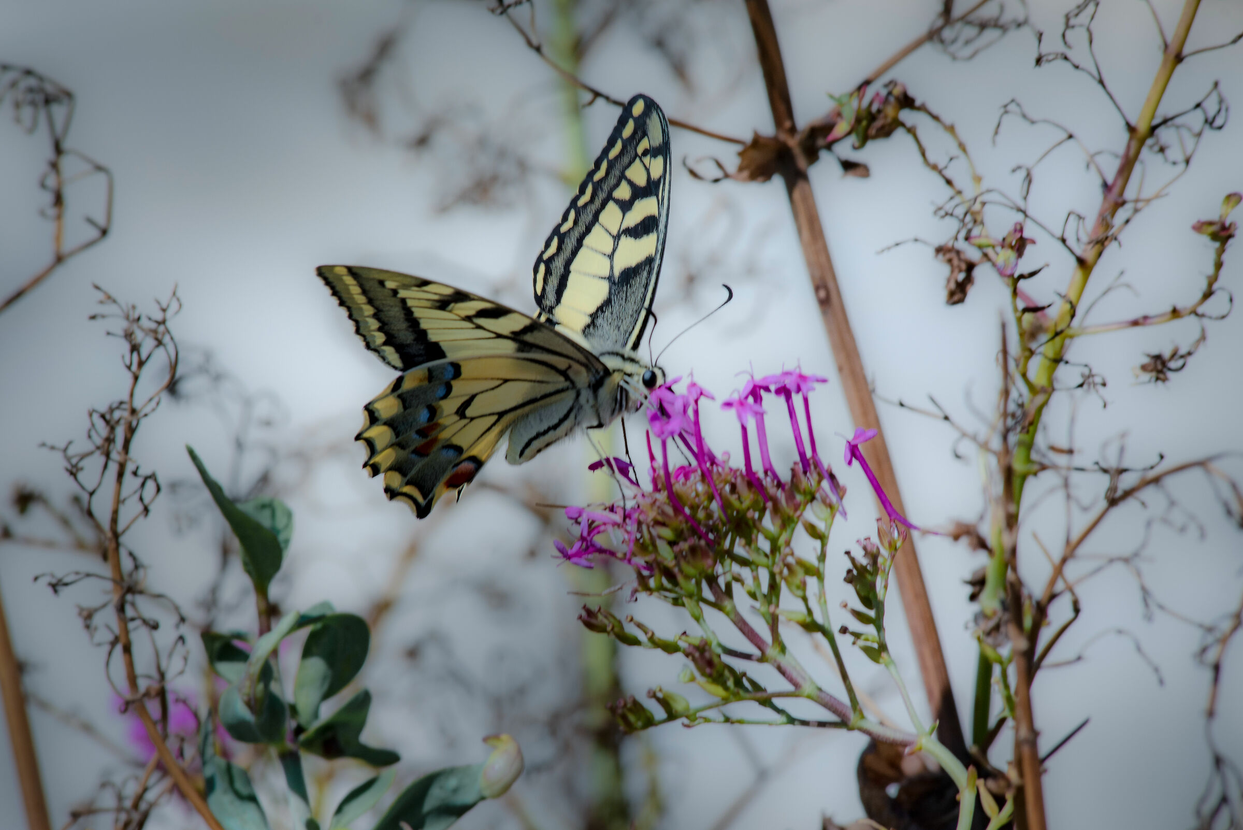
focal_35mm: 200
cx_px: 622
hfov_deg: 10.3
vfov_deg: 6.9
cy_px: 415
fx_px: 6908
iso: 160
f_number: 16
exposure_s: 1/200
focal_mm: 200
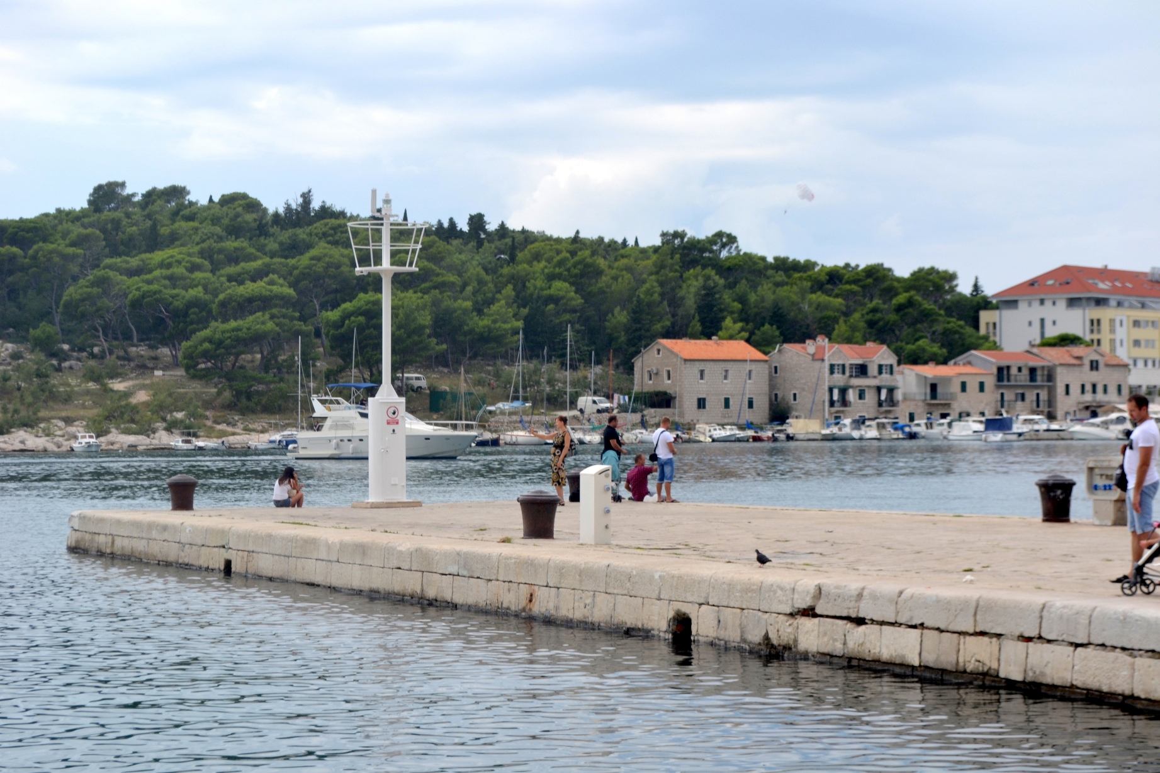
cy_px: 386
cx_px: 580
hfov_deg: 24.6
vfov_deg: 16.6
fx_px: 2658
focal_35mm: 82
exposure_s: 1/200
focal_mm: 55
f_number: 7.1
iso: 100
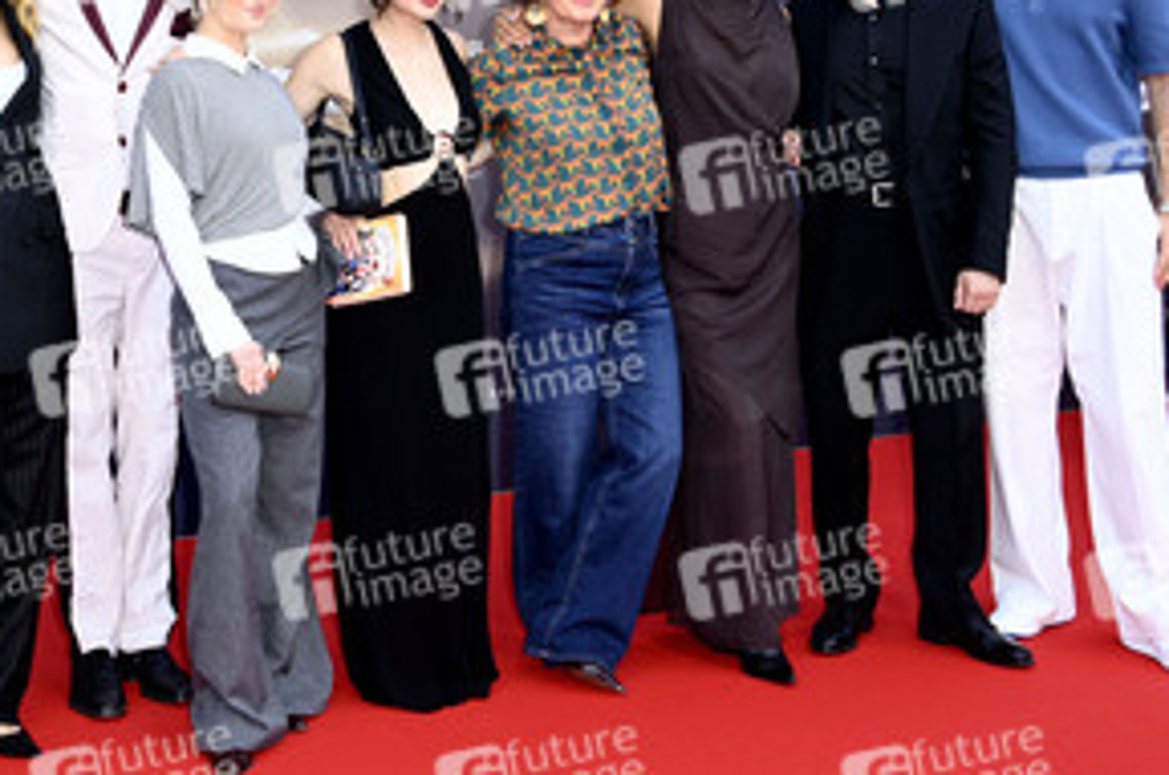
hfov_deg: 29.2
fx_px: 2237
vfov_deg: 19.6
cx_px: 432
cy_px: 268
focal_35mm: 69
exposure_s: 1/200
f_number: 5.6
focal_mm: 44
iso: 640
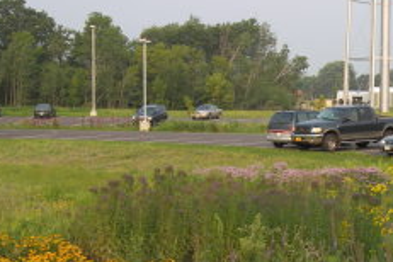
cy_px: 179
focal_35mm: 90
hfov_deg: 22.4
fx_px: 982
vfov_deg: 15.2
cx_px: 301
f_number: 3.6
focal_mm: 10.5
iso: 50
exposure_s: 1/200
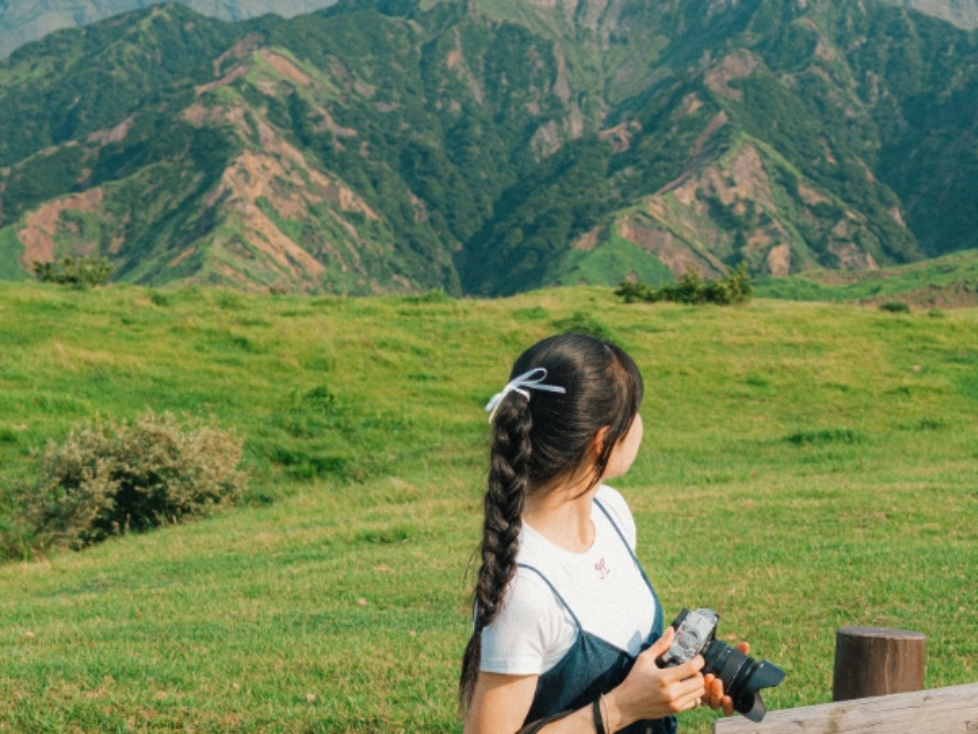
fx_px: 2543
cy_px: 554
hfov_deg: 21.7
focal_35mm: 90
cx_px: 605
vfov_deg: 16.3
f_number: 8
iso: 200
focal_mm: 45
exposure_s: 1/250
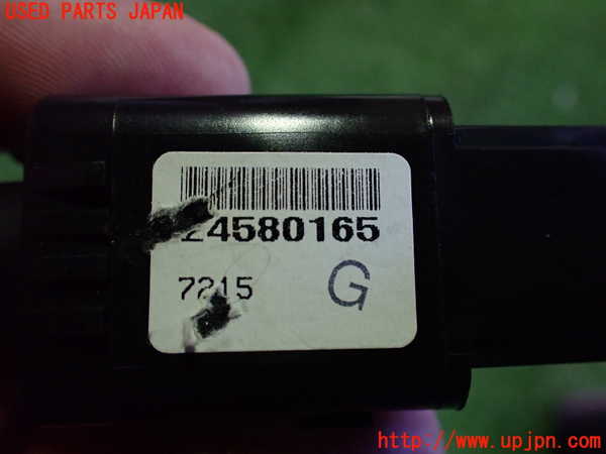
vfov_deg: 46.8
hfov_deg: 60.0
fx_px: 525
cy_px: 227
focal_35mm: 30
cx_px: 303
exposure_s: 1/125
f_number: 2.3
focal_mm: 5.4
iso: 800
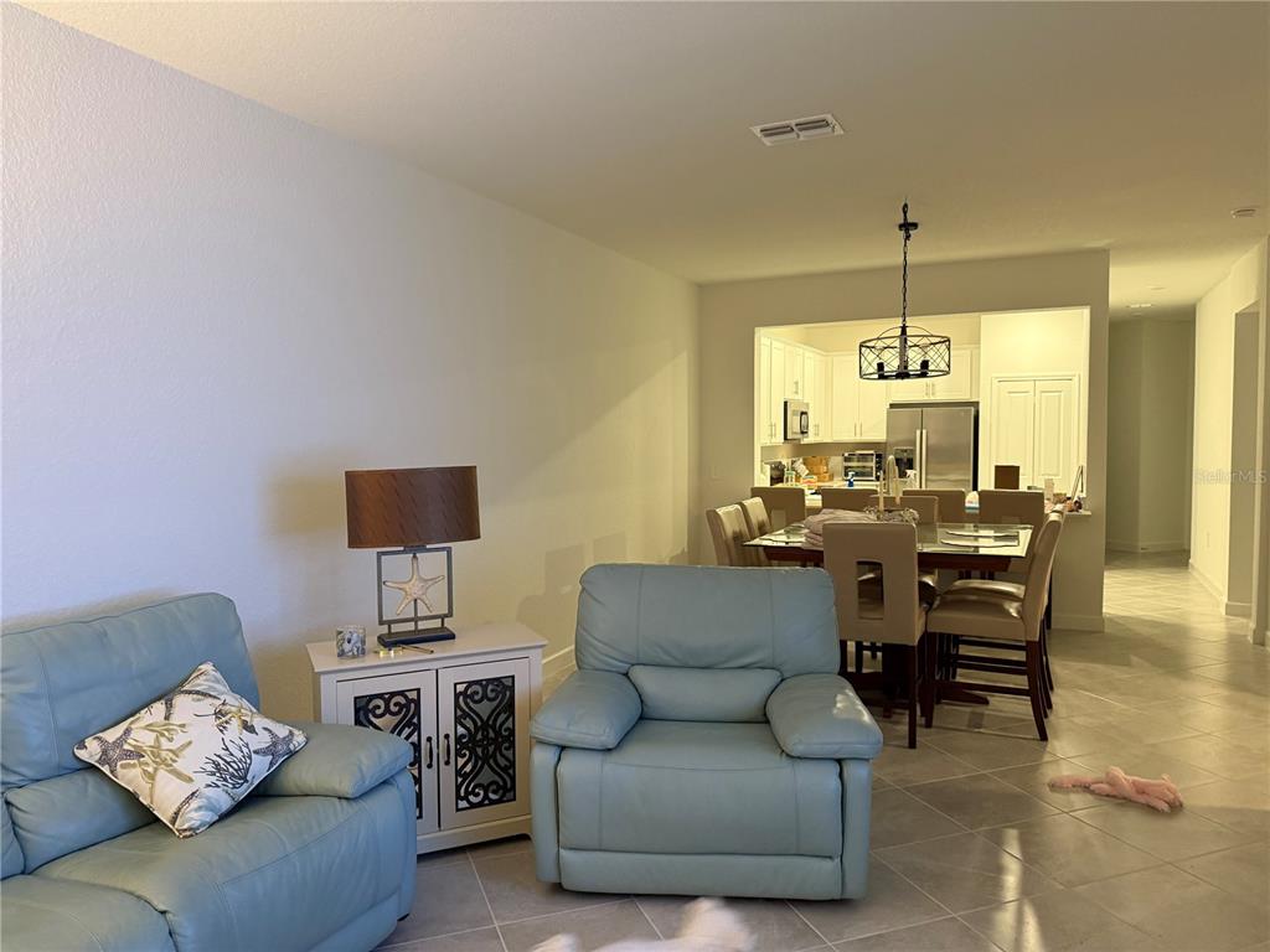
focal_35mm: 24
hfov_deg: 71.6
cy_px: 476
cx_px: 635
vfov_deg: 56.8
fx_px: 881
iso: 400
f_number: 1.78
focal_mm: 6.76
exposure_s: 1/60
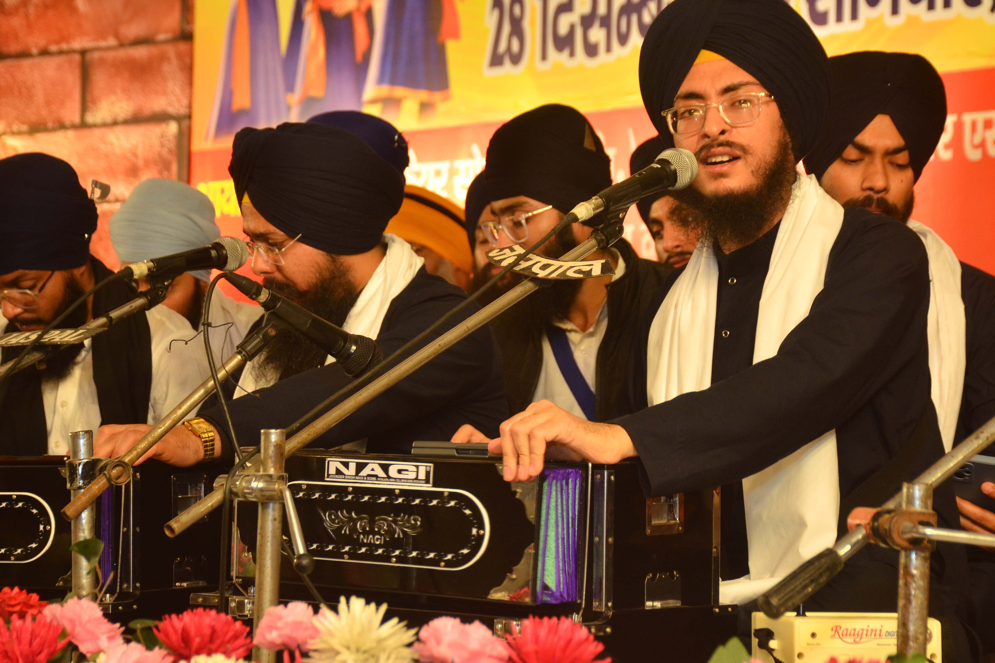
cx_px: 489
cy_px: 285
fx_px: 2929
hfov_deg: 19.3
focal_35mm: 106
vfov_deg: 12.9
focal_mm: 56
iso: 400
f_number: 5.6
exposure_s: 1/125
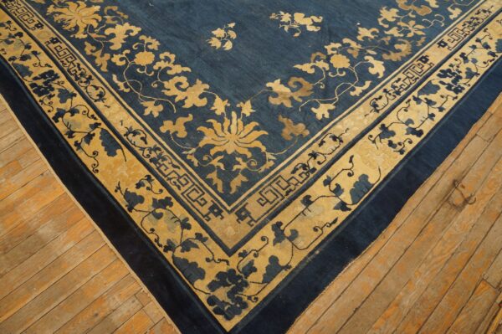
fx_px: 376
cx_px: 251
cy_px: 167
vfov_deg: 47.9
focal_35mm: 27
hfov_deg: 67.4
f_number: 4
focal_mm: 18
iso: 800
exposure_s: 1/60
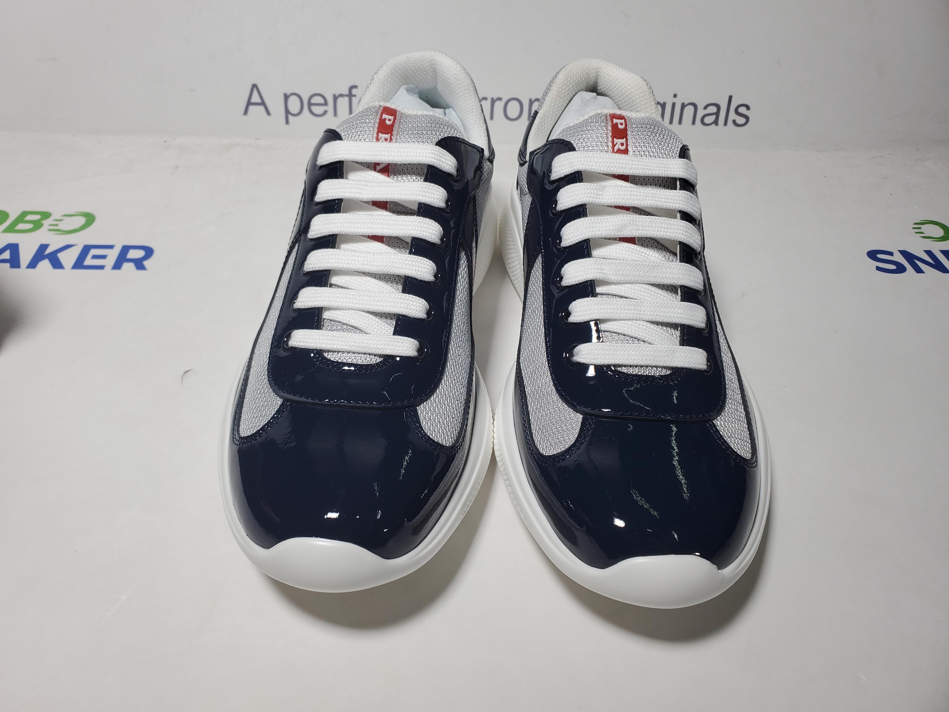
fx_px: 713
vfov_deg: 53.1
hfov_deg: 67.3
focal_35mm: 26
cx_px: 474
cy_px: 356
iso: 50
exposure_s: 1/245
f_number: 2.4
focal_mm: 4.3
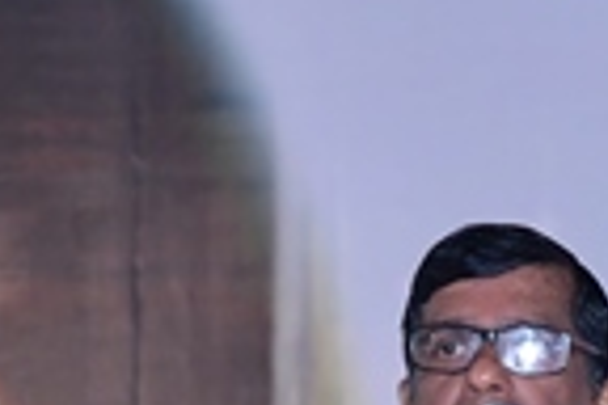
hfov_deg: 3.5
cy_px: 875
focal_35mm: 582
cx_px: 435
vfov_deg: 2.4
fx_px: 9829
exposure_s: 1/200
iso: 1250
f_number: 6.3
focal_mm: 105
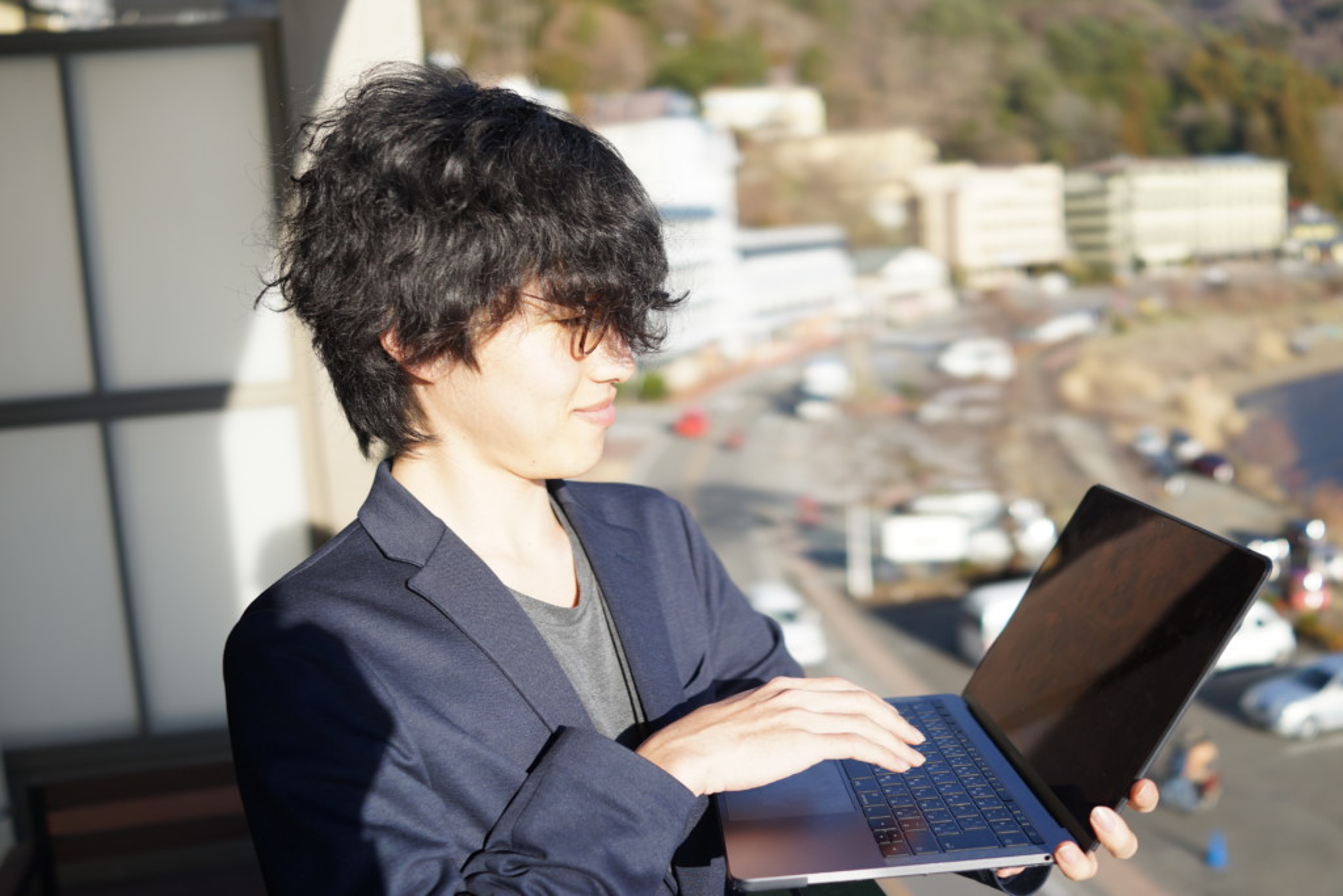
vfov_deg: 37.9
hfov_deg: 54.4
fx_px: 1306
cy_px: 448
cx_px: 672
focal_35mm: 35
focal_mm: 35
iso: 100
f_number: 2
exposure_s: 1/2000
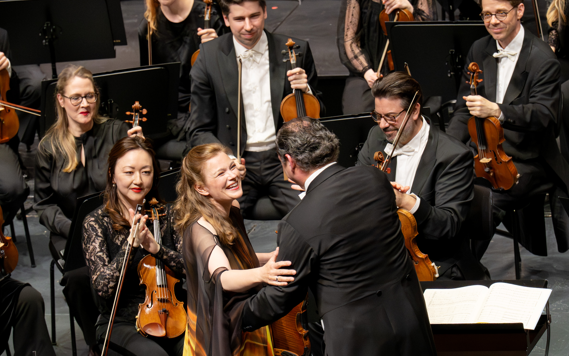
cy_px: 285
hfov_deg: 5.8
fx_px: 5583
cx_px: 327
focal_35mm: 360
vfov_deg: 3.6
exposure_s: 1/250
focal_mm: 200
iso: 6400
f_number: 5.6
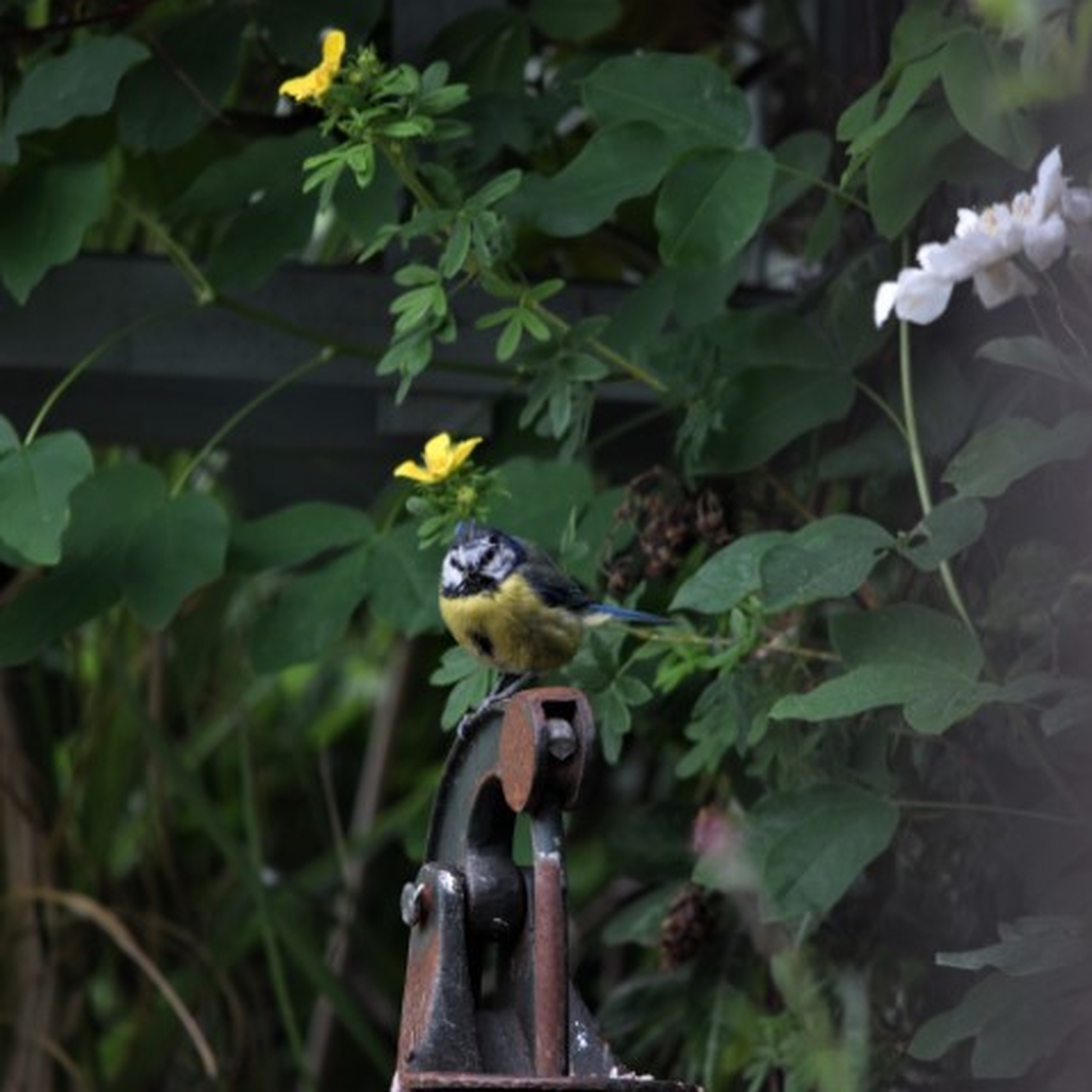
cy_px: 546
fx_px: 34298
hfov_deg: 1.8
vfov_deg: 1.8
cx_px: 530
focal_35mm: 961
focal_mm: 500
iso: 720
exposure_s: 1/250
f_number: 6.3
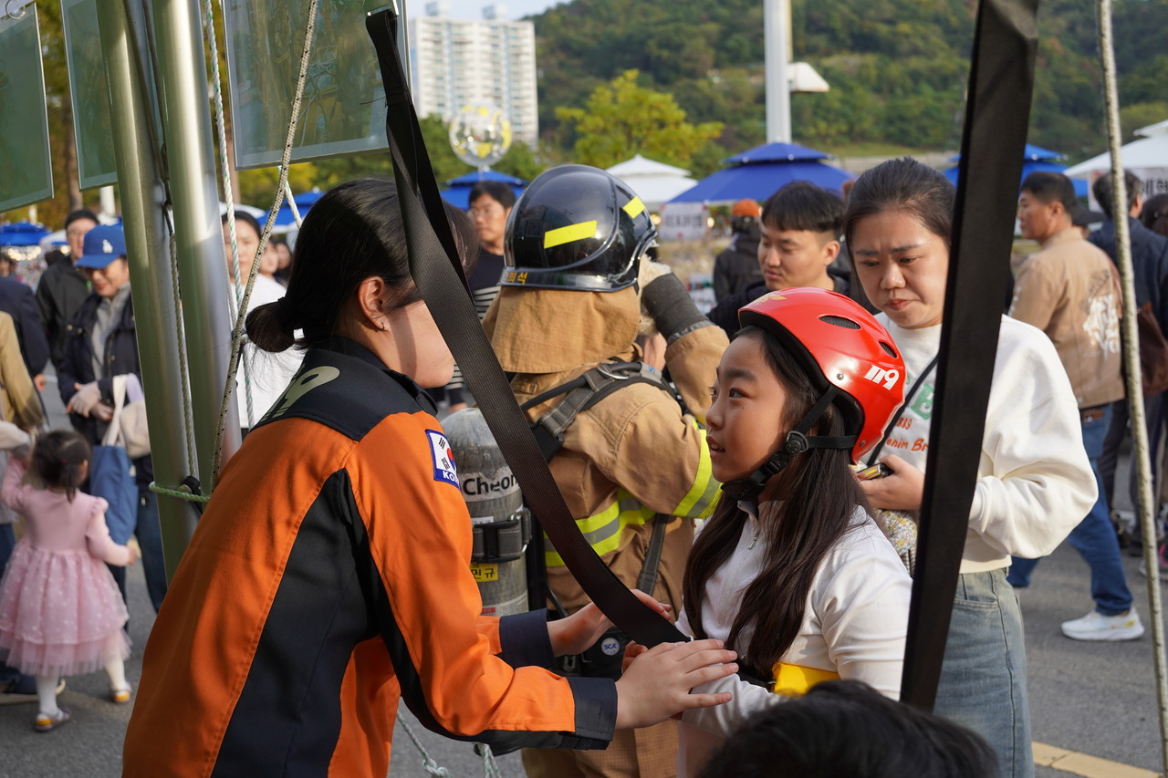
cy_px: 389
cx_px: 584
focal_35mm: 47
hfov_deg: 41.9
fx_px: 1525
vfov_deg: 28.6
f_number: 5.6
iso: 160
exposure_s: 1/160
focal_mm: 47
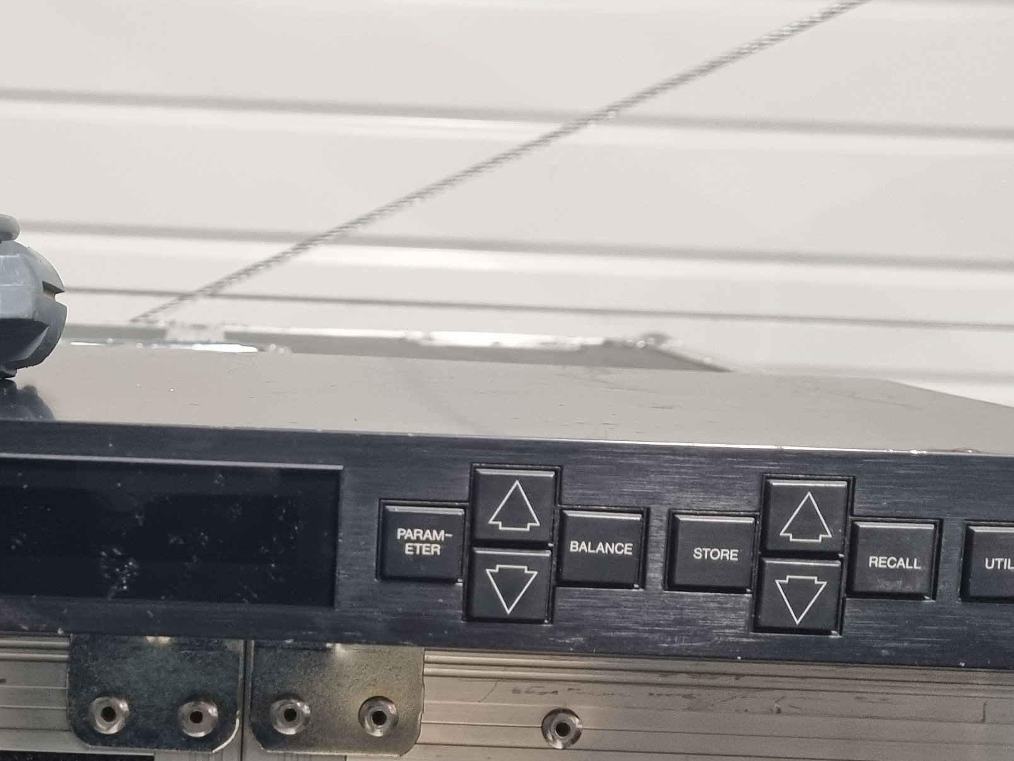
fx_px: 1904
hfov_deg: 29.1
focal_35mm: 65
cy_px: 549
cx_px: 187
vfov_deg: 22.4
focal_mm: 5.4
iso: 500
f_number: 1.8
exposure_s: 1/40
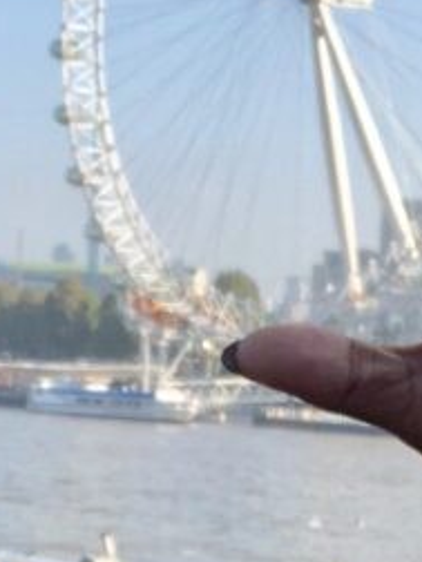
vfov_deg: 14.9
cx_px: 80
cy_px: 584
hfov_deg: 11.4
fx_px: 2113
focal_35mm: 130
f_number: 2.2
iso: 20
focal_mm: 2.87
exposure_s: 1/253
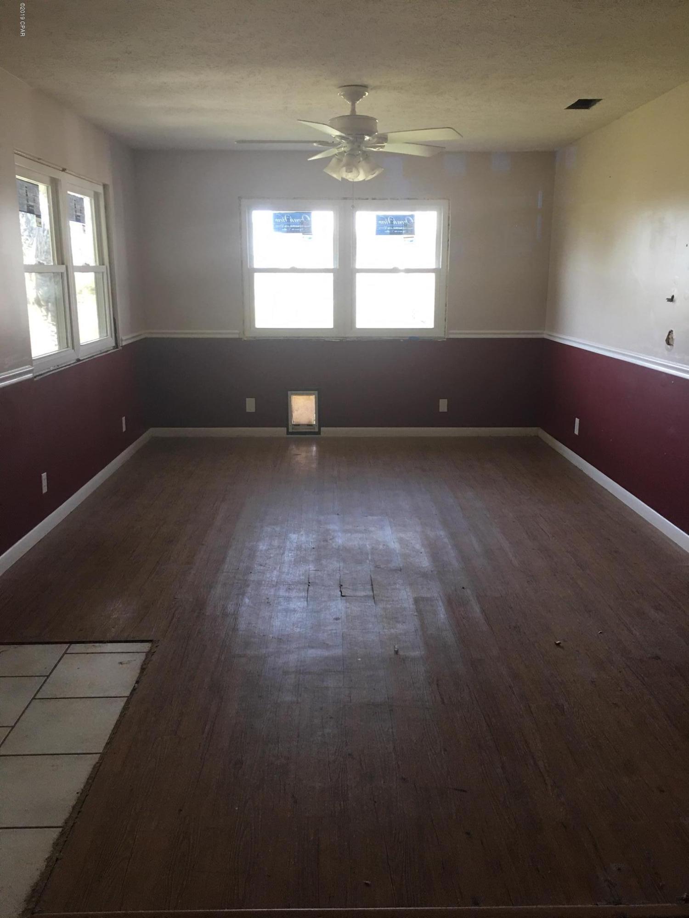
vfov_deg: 61.7
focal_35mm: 29
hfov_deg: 48.2
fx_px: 770
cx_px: 344
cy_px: 459
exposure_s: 1/30
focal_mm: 4.15
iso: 40
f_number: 2.2
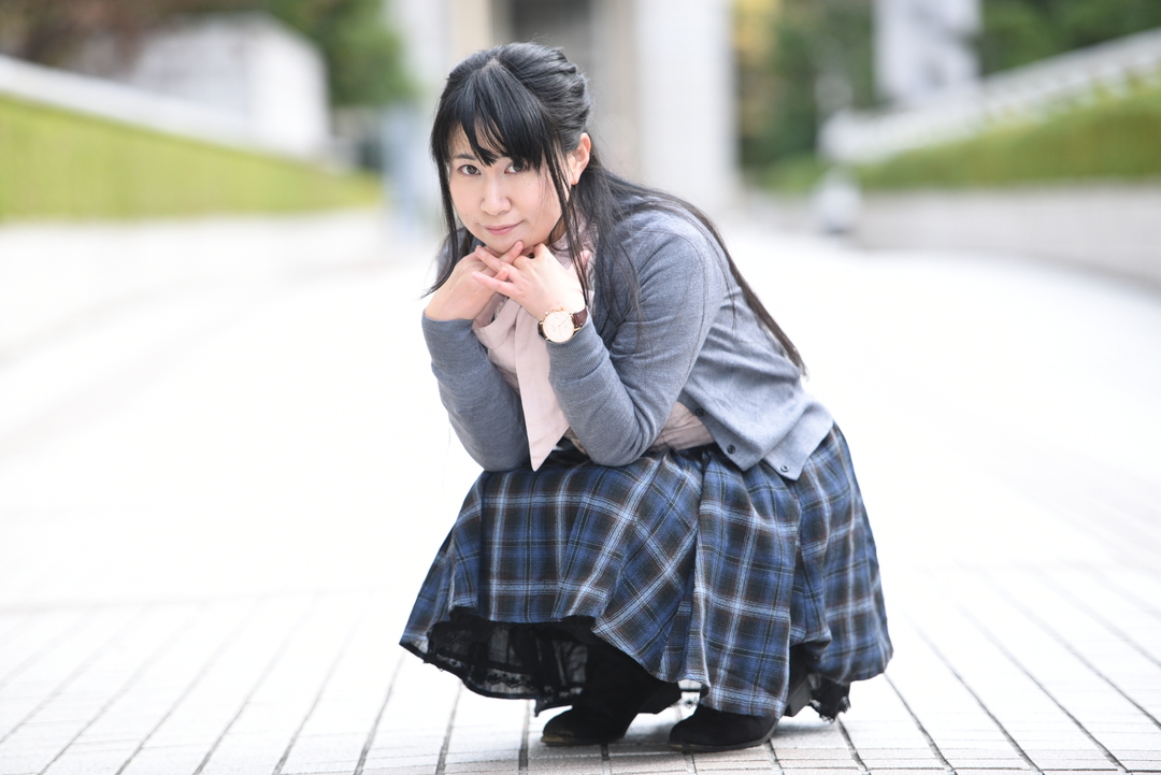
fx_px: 4839
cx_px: 580
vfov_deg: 9.2
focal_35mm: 150
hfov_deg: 13.7
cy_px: 388
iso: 250
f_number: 2.8
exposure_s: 1/400
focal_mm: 150
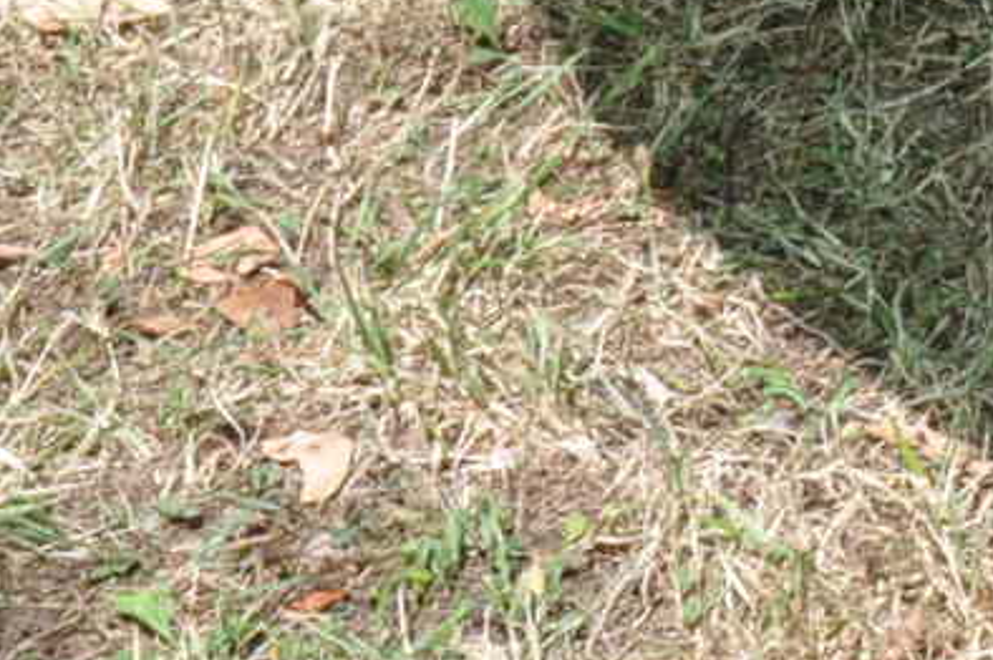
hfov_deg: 5.1
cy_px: -1063
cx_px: 2336
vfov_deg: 3.4
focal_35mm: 392
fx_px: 10803
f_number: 14
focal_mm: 48
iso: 500
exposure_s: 1/200
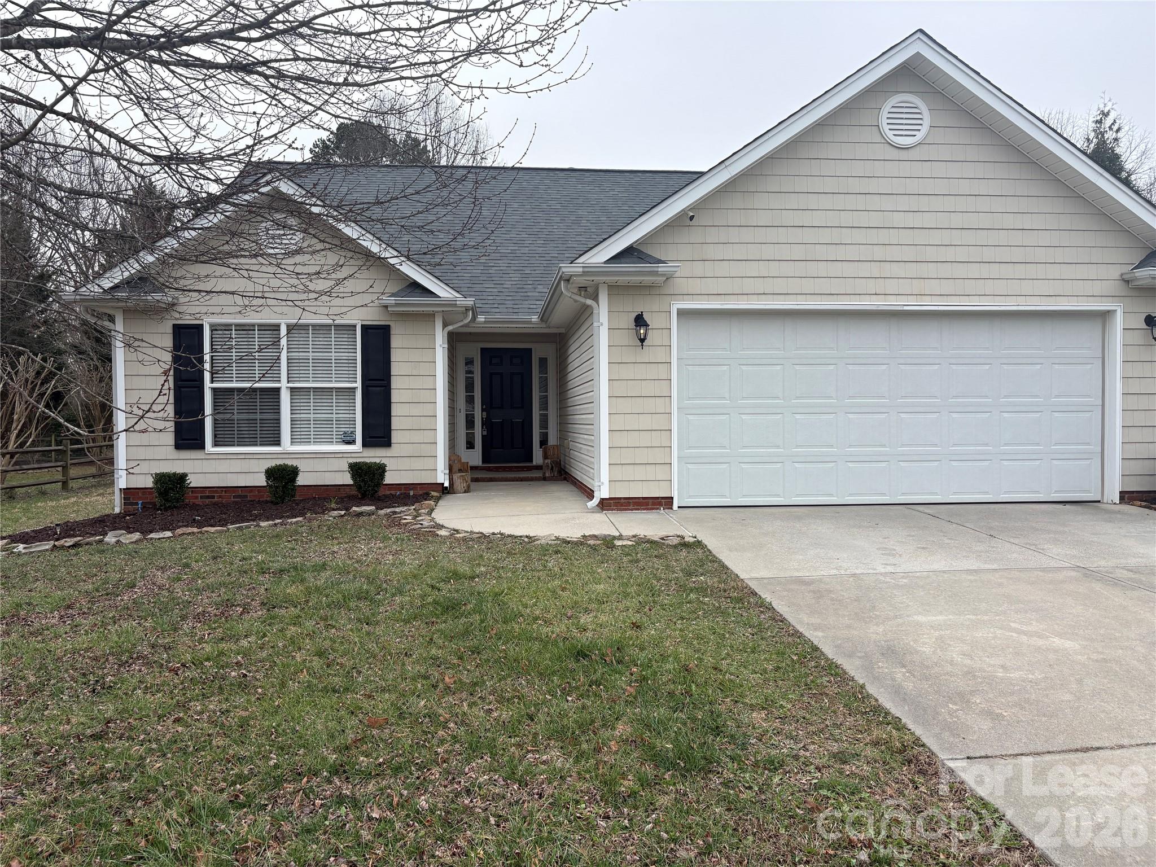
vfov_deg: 53.1
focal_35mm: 26
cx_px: 578
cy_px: 434
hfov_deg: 67.3
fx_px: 868
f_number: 1.6
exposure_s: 1/2012
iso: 50
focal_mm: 5.96
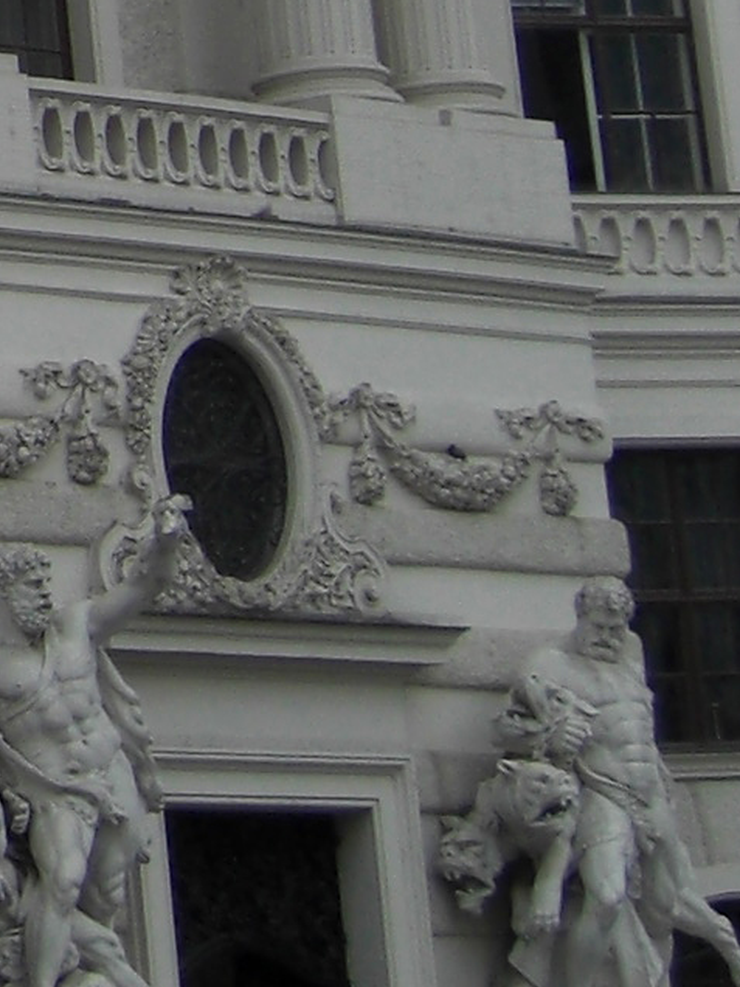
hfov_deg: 6.3
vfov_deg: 8.7
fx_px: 6214
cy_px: -850
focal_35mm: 218
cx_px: -1340
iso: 80
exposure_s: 1/100
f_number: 2.8
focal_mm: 7.9
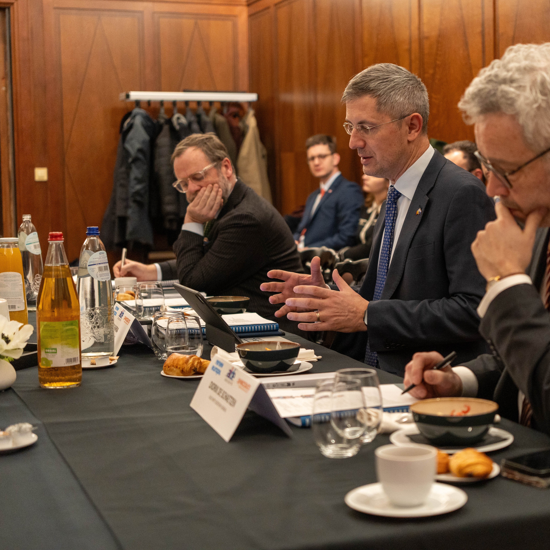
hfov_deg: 26.7
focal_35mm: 64
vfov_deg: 26.9
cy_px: 274
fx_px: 1150
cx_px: 366
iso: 2000
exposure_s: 1/200
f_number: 2.8
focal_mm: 50
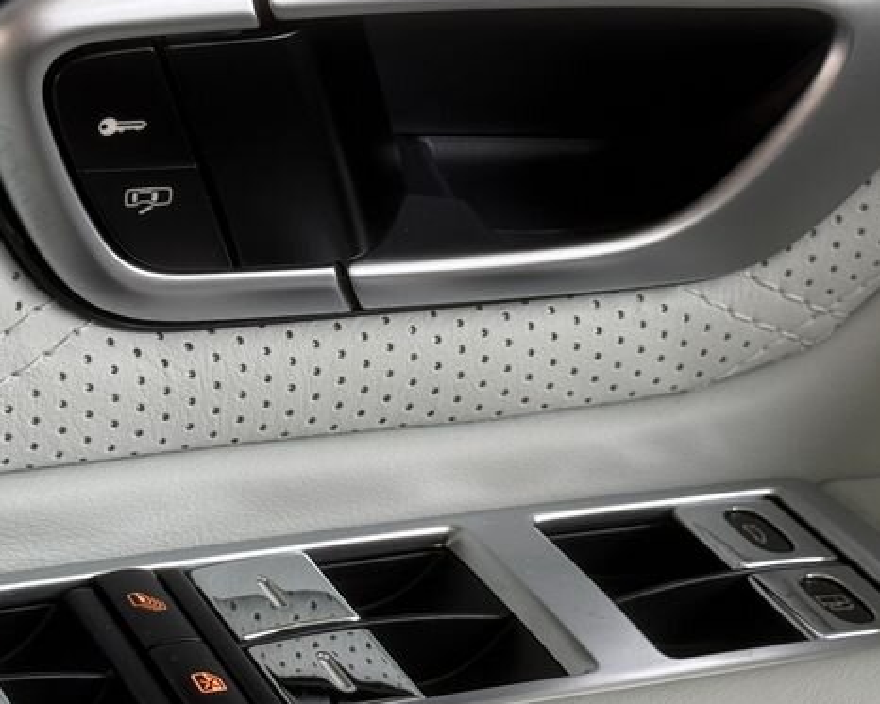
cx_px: 393
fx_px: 2683
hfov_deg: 18.6
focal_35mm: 103
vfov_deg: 15.0
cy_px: 302
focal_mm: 6.76
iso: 100
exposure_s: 1/73
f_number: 1.78
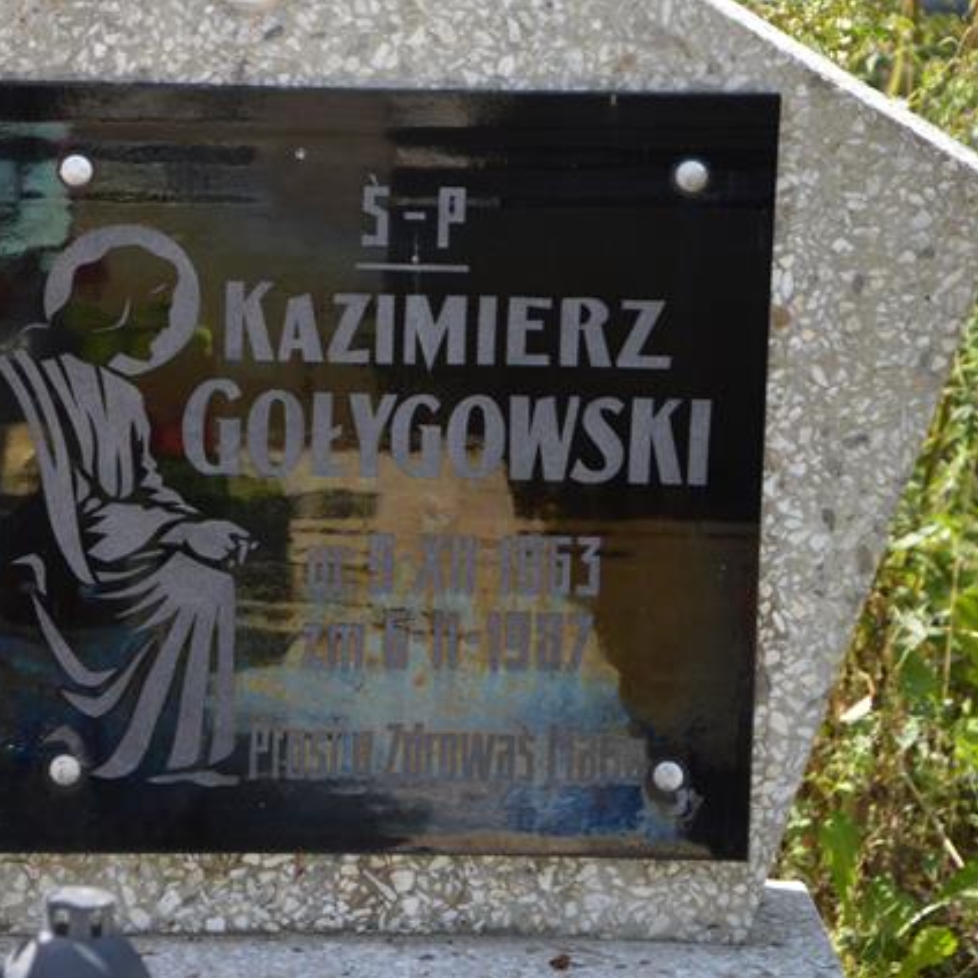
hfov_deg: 10.7
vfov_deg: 10.7
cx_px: 360
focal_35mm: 164
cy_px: 489
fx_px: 5231
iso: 125
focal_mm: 85
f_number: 5.6
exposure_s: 1/125
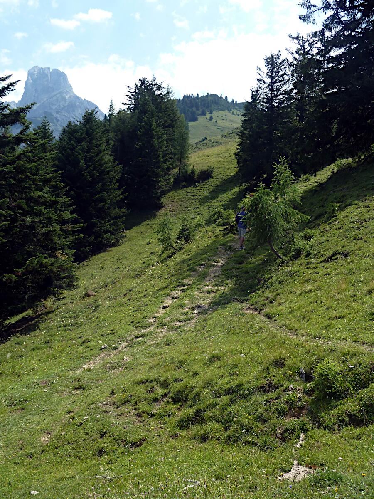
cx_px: 187
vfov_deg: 46.8
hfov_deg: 36.0
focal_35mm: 40
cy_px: 250
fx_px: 576
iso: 80
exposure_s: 1/400
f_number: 4
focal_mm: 6.5
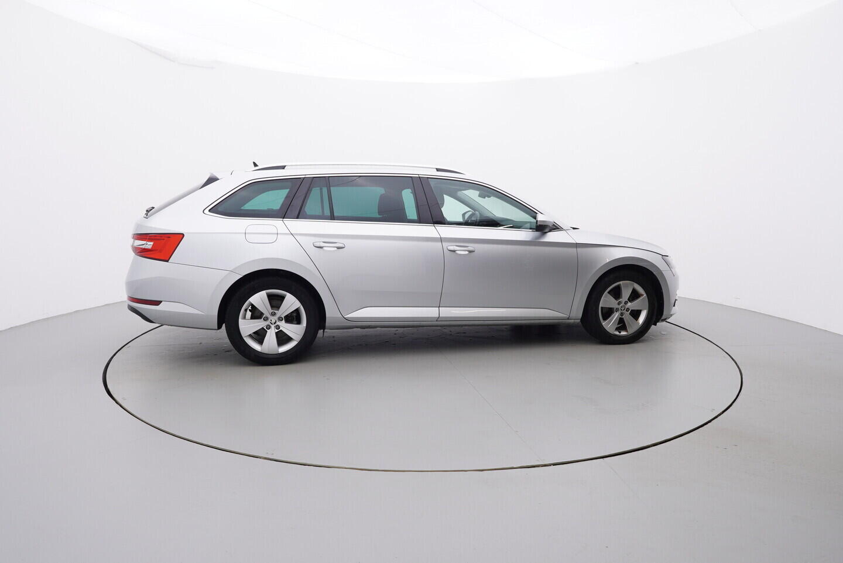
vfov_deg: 56.2
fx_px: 527
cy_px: 282
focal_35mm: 22
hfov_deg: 77.3
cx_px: 422
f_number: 5
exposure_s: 1/80
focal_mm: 15
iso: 200
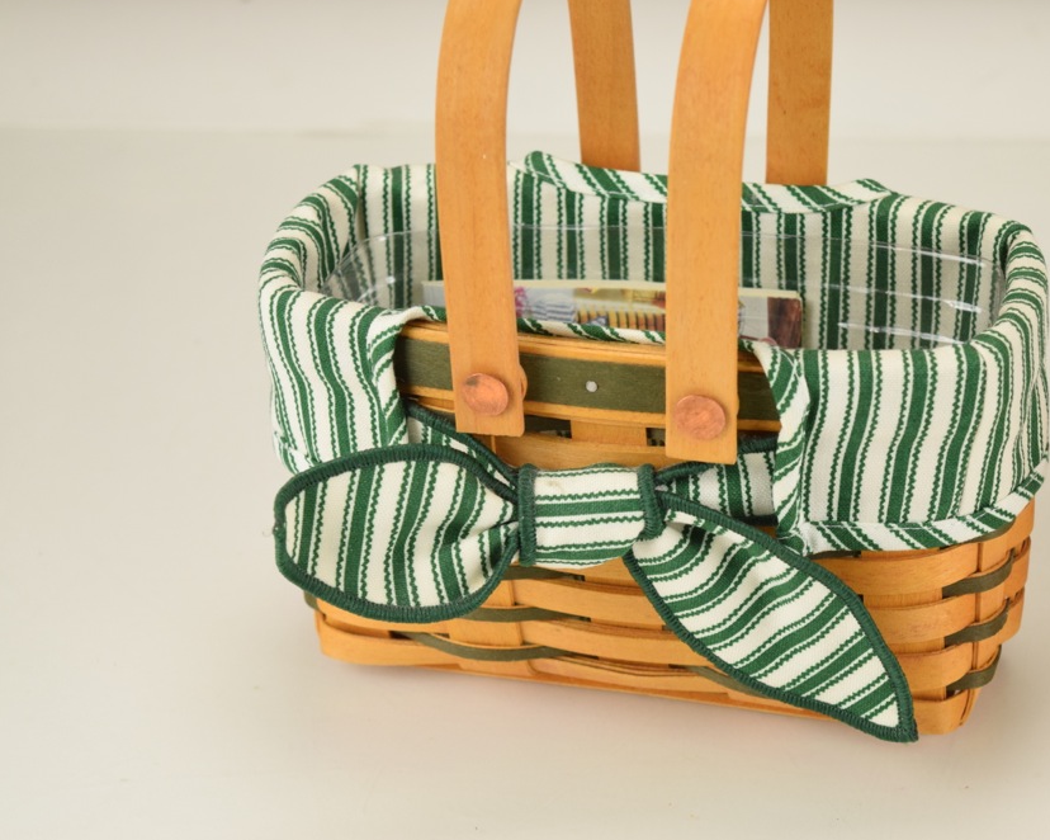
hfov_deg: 20.5
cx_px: 623
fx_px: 2907
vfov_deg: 16.4
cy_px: 419
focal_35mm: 94
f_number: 5.6
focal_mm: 55
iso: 800
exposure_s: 1/125
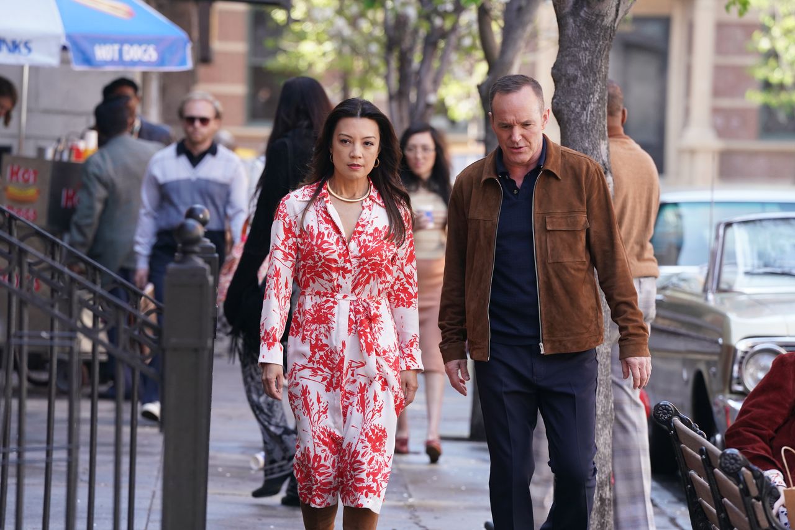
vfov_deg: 6.9
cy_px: 265
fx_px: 4416
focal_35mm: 200
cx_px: 398
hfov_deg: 10.3
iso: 1250
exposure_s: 1/500
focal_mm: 200
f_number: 5
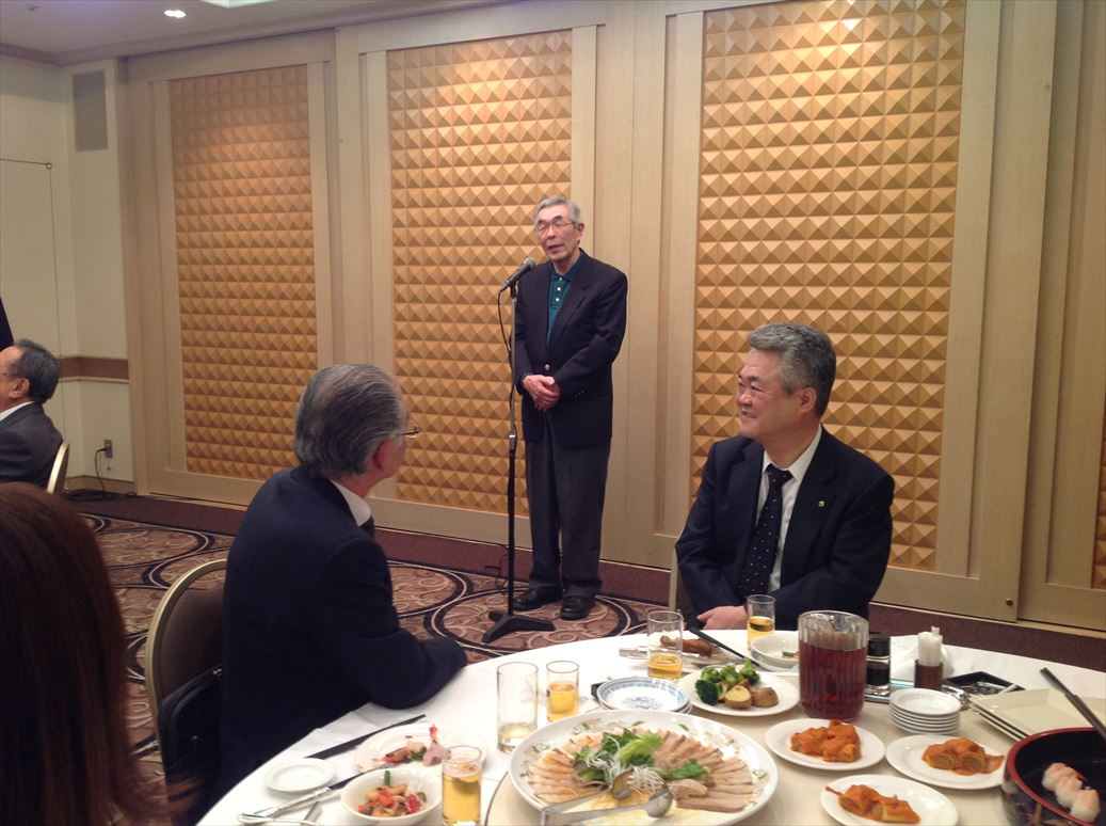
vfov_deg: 40.6
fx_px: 1116
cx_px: 553
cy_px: 413
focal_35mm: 35
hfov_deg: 52.7
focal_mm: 4.28
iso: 50
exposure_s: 1/17
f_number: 2.4
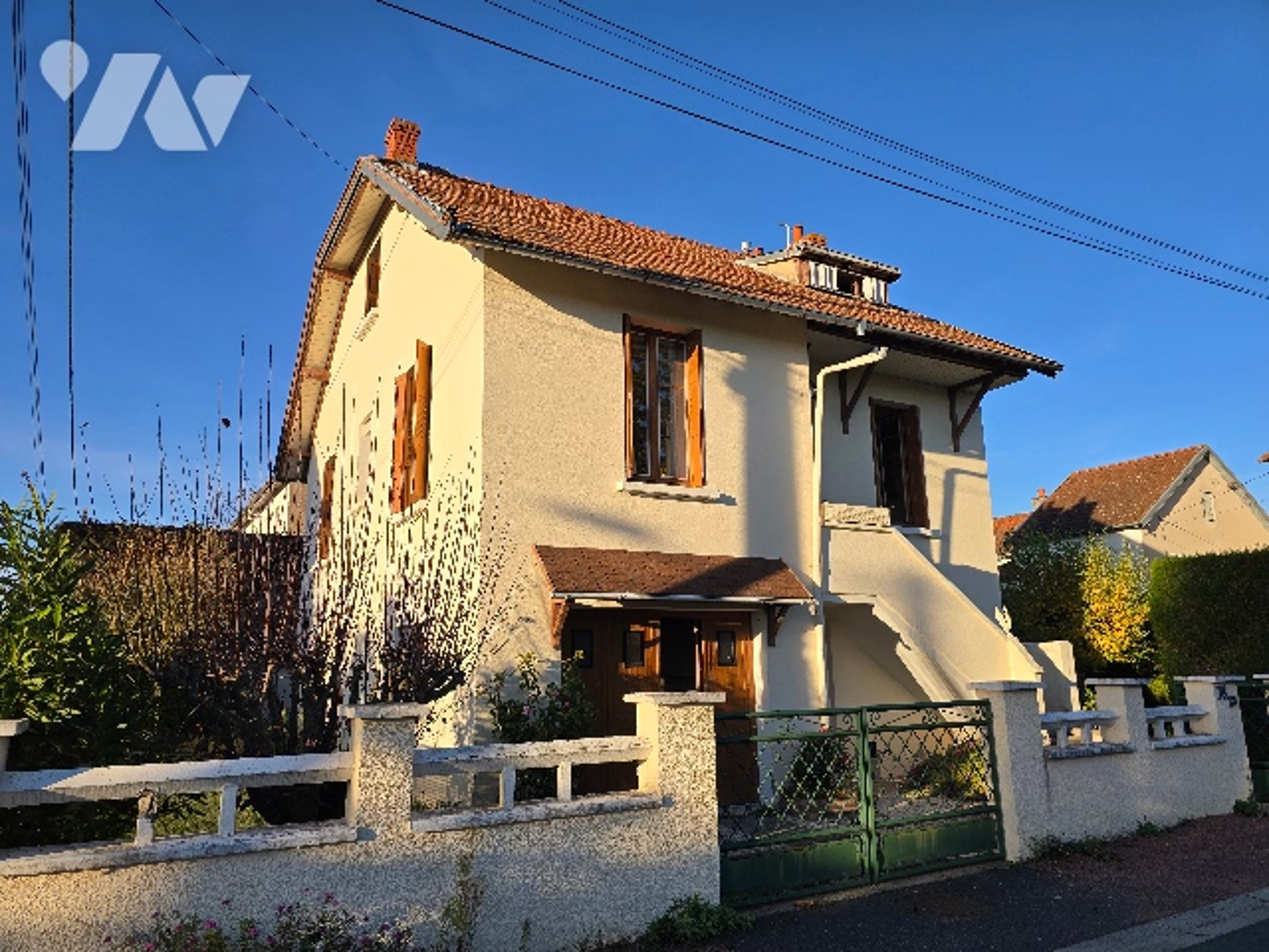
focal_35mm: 23
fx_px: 843
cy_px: 476
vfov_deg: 58.9
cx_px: 634
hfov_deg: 73.9
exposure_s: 1/692
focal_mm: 6.3
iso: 12
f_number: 1.7
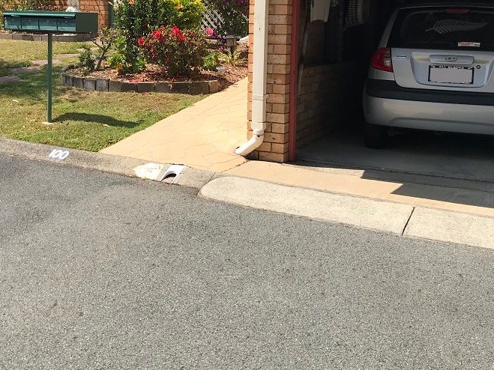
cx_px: 189
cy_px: 75
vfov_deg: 28.0
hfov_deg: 37.3
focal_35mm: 51
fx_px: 728
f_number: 1.8
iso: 20
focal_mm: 3.99
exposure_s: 1/1709
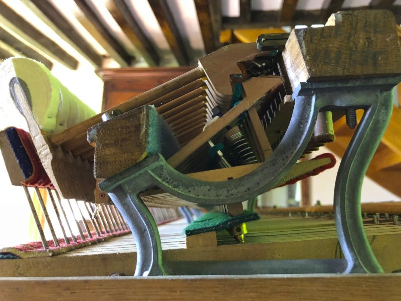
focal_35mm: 28
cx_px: 200
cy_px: 150
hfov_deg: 63.4
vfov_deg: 49.7
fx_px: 324
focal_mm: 3.99
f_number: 1.8
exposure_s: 1/13
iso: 100
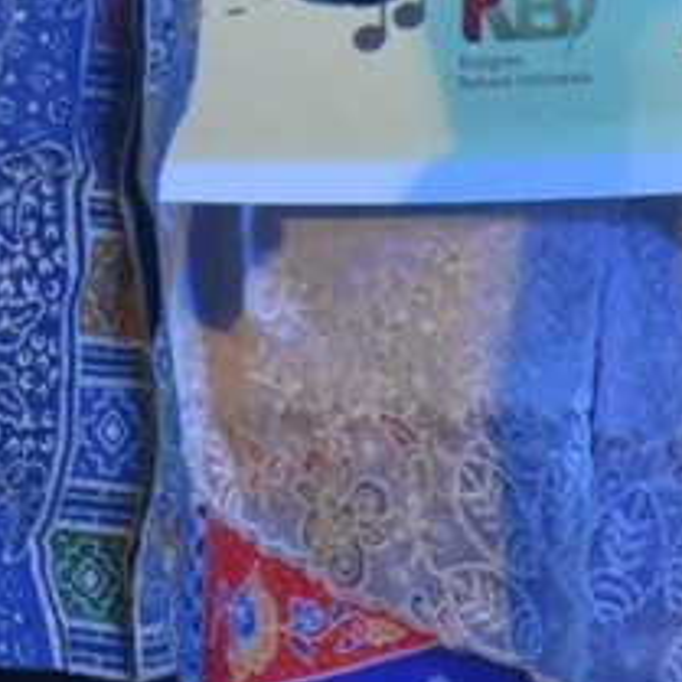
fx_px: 18507
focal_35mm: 830
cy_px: -925
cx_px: -33
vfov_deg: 2.1
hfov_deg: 2.1
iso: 3200
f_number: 5.3
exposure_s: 1/60
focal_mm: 85
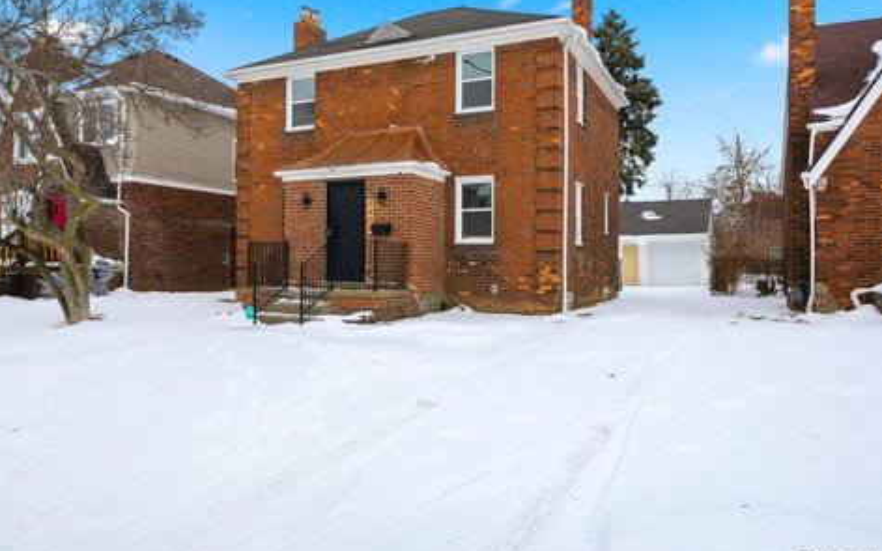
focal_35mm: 27
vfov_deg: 46.0
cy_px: 259
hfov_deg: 68.4
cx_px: 420
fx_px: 649
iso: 400
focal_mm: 25
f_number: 8
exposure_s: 1/8000
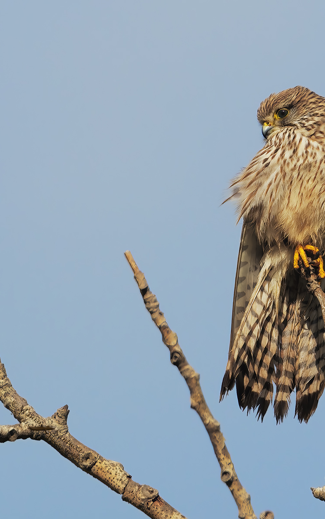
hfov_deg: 1.0
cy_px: 260
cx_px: 163
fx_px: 19545
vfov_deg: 1.5
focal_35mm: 1379
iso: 320
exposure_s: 1/1250
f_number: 8
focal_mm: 600
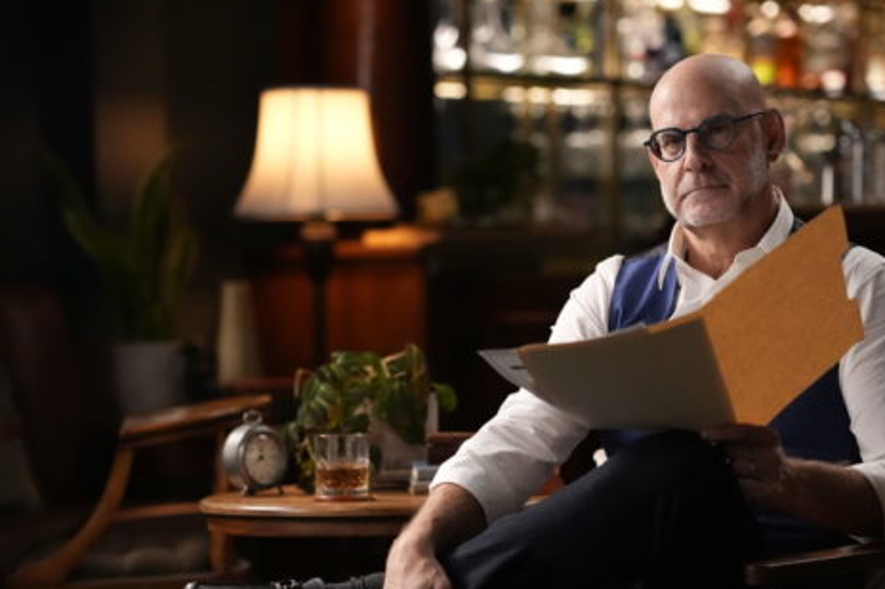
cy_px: 358
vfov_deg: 12.4
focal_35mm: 110
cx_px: 429
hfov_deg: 18.6
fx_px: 2703
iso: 6400
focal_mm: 85
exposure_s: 1/160
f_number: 2
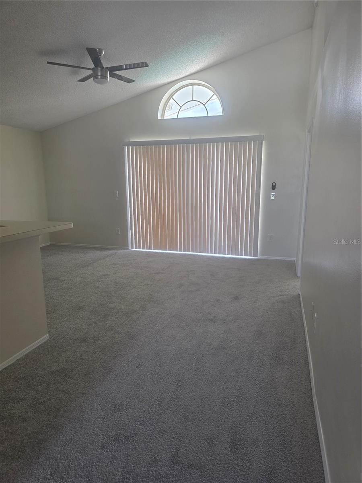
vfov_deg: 73.9
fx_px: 321
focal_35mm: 23
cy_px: 242
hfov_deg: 58.9
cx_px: 181
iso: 100
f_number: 1.7
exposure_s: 1/180
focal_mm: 6.3
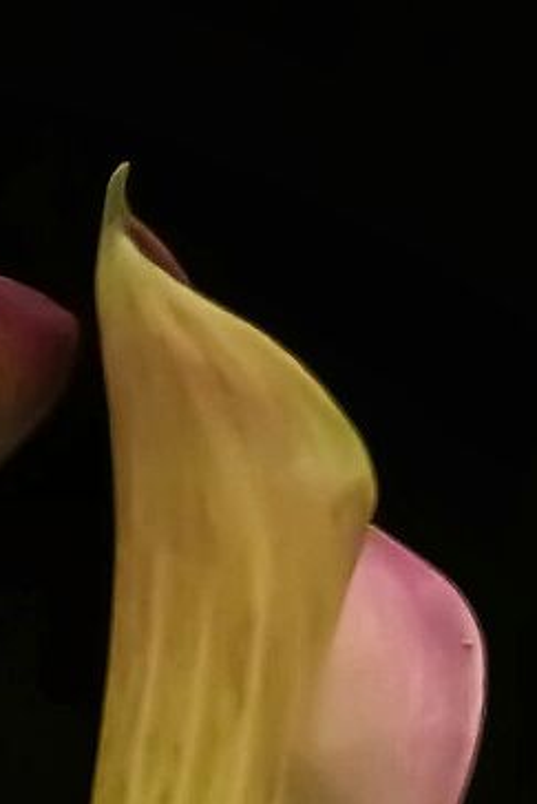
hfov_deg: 2.0
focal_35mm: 693
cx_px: -387
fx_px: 15490
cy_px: 1692
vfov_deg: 3.0
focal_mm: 105
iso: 800
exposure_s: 1/30
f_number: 8
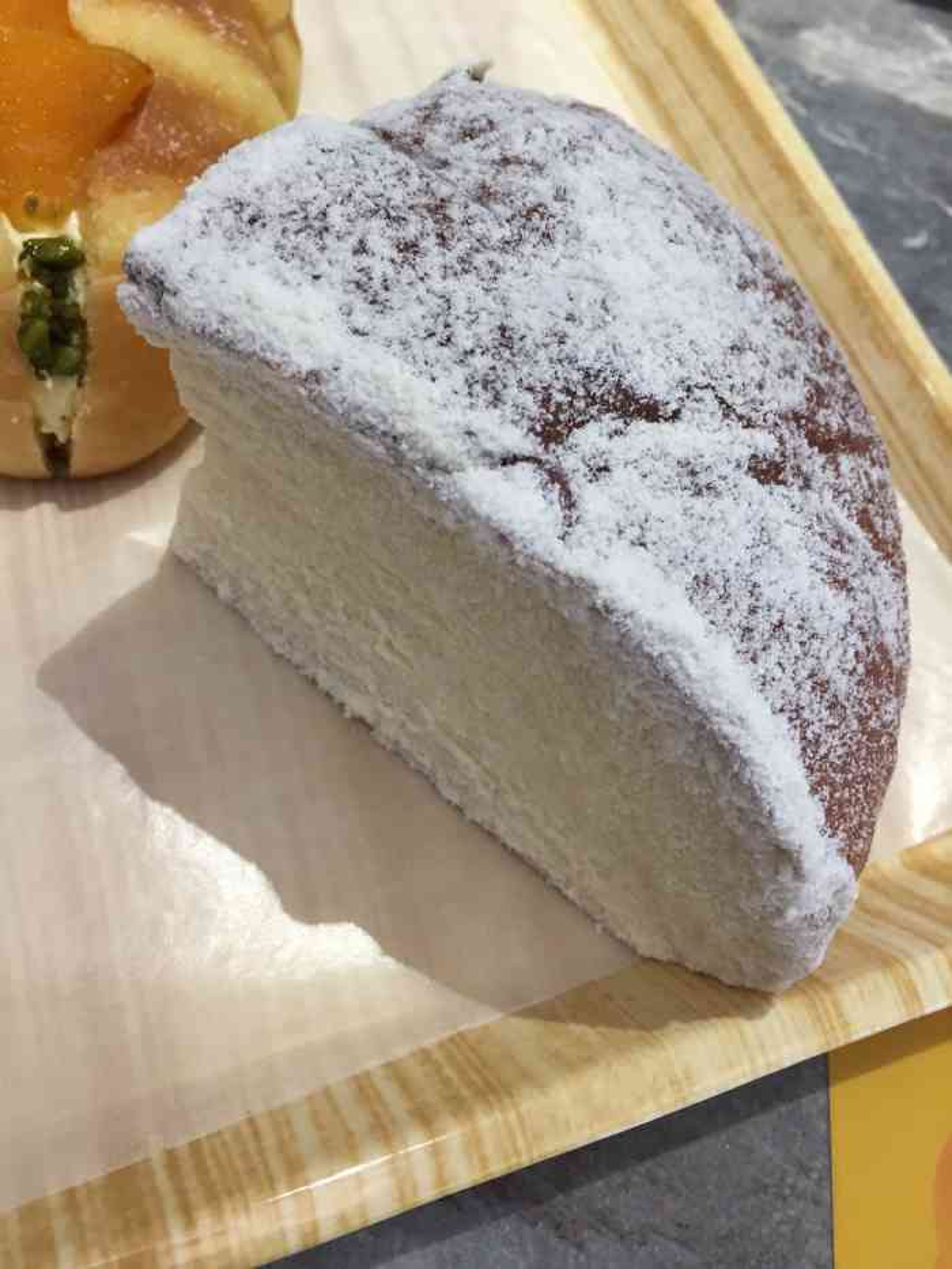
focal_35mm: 29
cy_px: 634
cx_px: 476
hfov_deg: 48.2
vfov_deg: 61.7
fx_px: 1063
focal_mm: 4.15
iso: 40
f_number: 2.2
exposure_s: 1/33
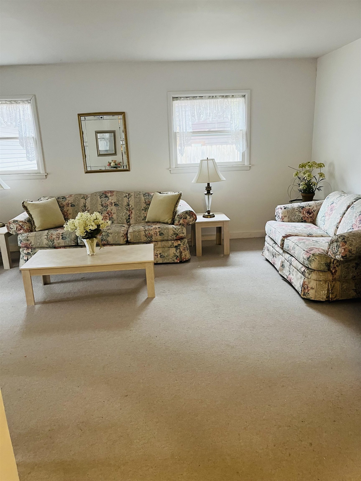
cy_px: 240
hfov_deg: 53.1
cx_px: 180
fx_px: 362
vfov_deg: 67.3
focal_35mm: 26
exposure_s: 1/40
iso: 400
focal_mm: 5.1
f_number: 1.6
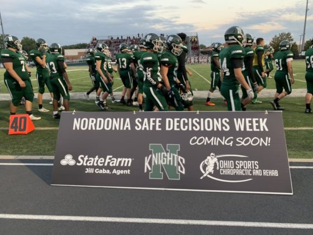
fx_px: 235
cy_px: 118
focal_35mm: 26
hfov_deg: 67.3
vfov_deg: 53.1
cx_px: 156
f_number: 1.8
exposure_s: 1/120
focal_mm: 4.25
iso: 80
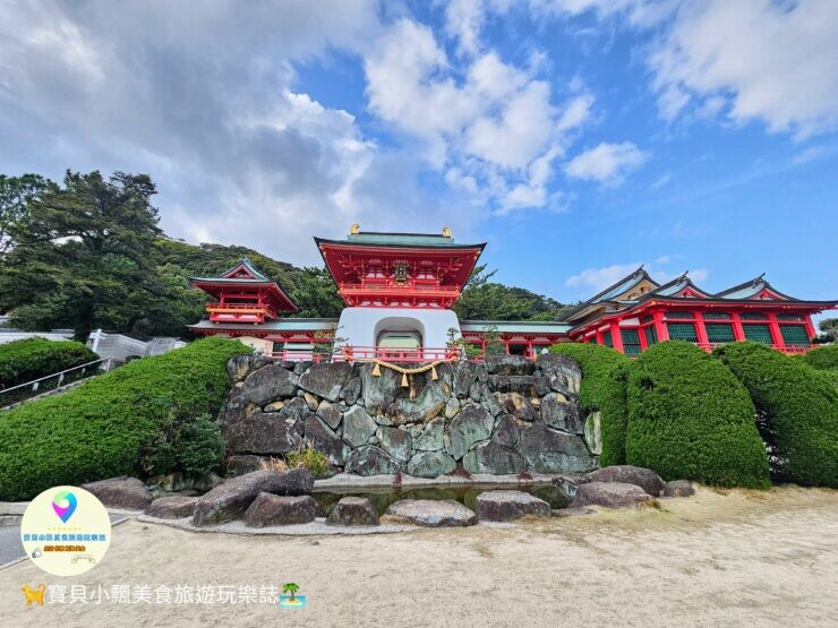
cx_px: 419
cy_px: 314
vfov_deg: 89.9
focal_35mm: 13
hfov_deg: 106.2
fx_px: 315
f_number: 2.2
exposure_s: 1/270
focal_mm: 2.2
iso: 50
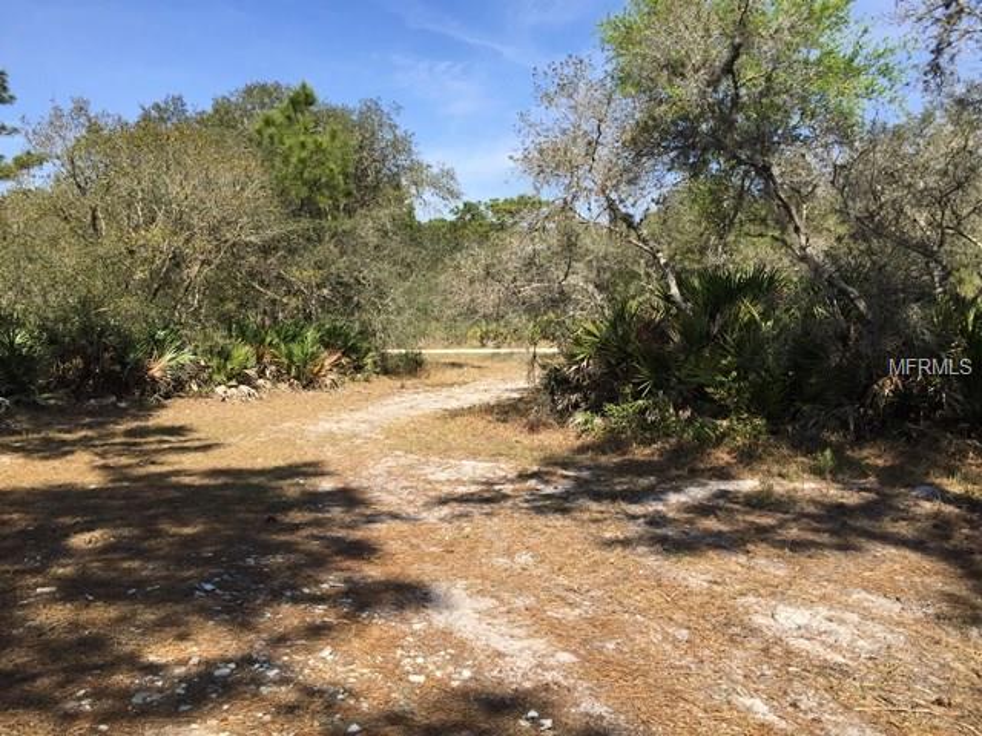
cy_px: 368
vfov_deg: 48.2
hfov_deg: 61.7
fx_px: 823
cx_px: 491
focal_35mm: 29
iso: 32
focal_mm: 4.15
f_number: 2.2
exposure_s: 1/1364
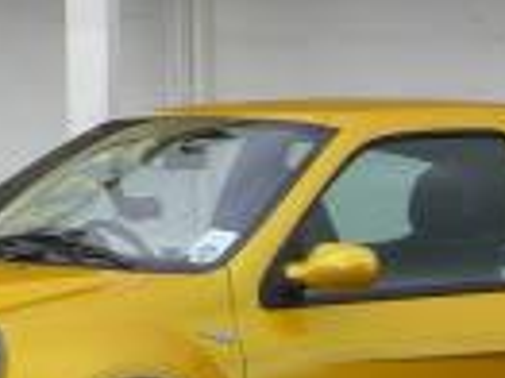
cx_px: -648
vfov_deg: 6.4
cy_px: 39
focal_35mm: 232
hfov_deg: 8.0
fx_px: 3381
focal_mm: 7.9
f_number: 2.8
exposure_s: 1/320
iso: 80
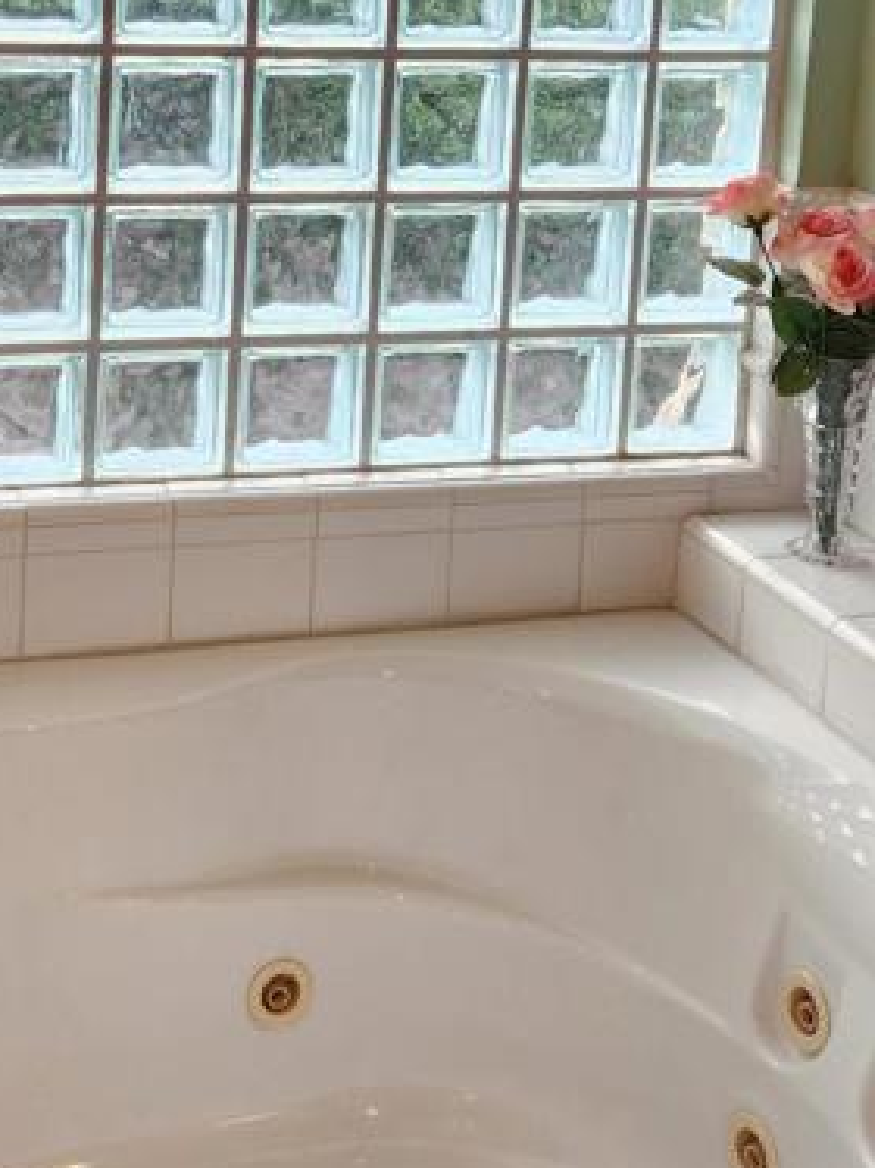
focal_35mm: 63
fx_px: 2126
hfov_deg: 22.9
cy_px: 87
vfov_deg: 29.3
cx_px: 178
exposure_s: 1/120
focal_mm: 5.4
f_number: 1.8
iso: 125
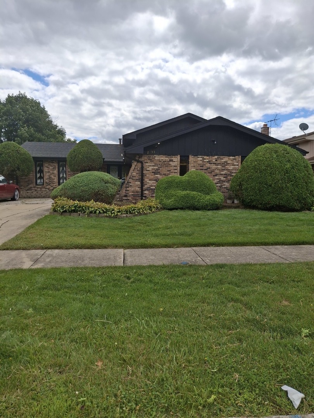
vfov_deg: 69.4
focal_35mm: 25
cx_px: 157
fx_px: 302
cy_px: 209
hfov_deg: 54.9
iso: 32
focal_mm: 4.69
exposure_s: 1/3802
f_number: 1.8
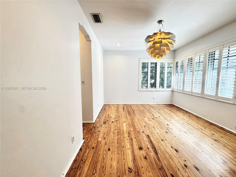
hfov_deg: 102.1
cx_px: 118
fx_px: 95
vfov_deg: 85.7
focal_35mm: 14
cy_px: 88
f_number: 2.2
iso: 160
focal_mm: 2.22
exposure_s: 1/120
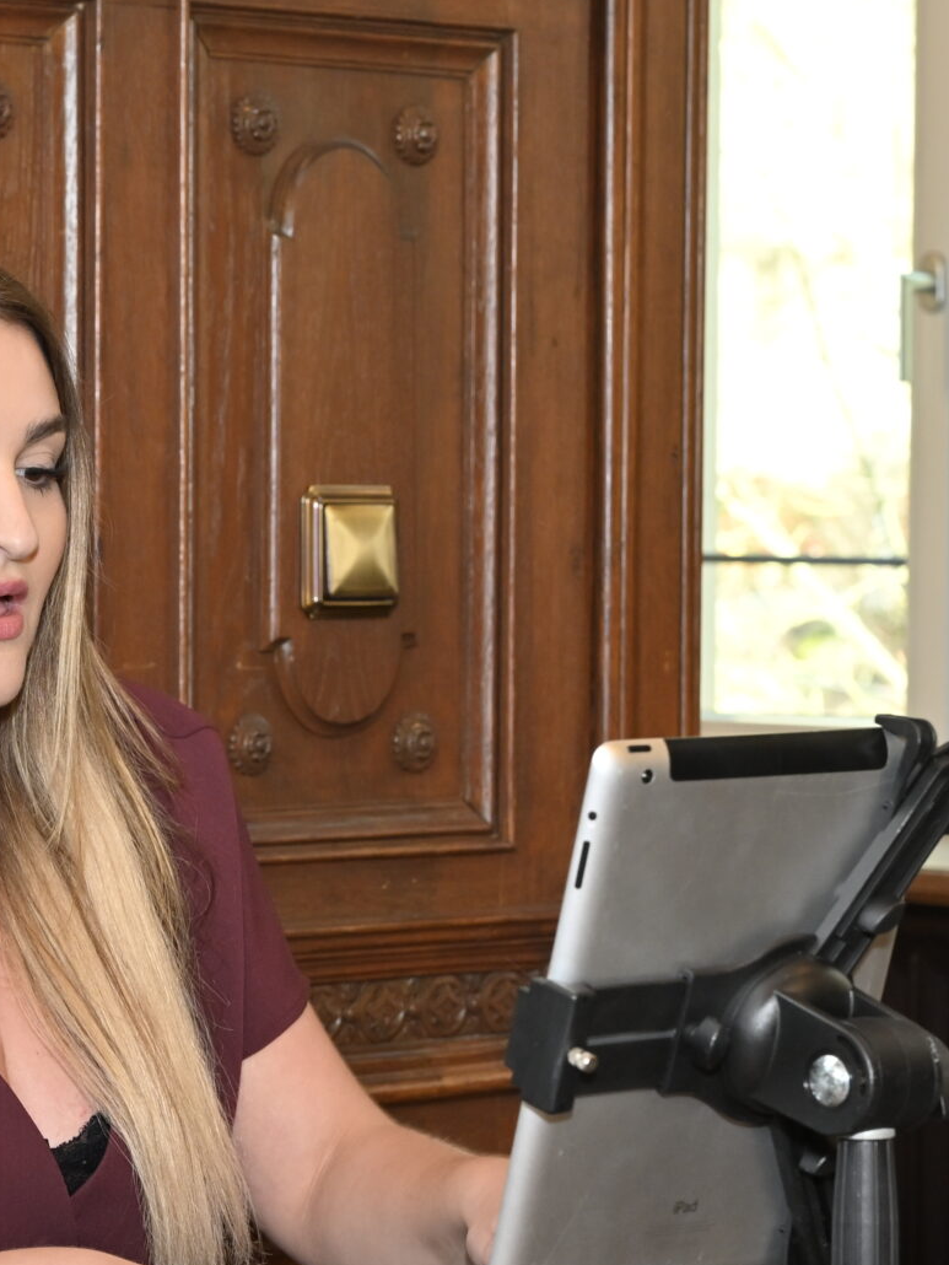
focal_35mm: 141
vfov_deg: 14.0
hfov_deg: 10.5
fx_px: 5152
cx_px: 86
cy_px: 828
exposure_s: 1/60
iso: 1000
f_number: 7.1
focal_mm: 59
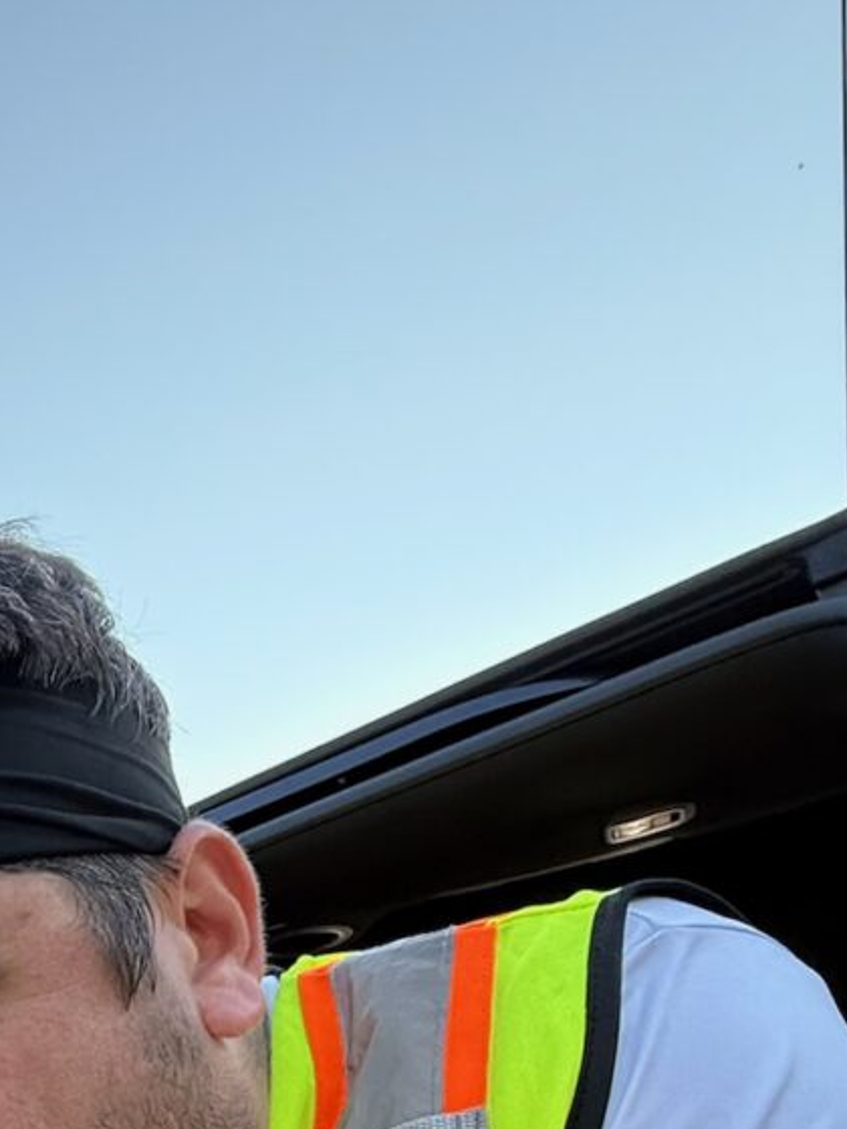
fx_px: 1305
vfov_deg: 38.1
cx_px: -179
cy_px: 1270
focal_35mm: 40
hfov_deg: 30.4
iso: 64
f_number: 2.2
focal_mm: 2.22
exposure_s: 1/304
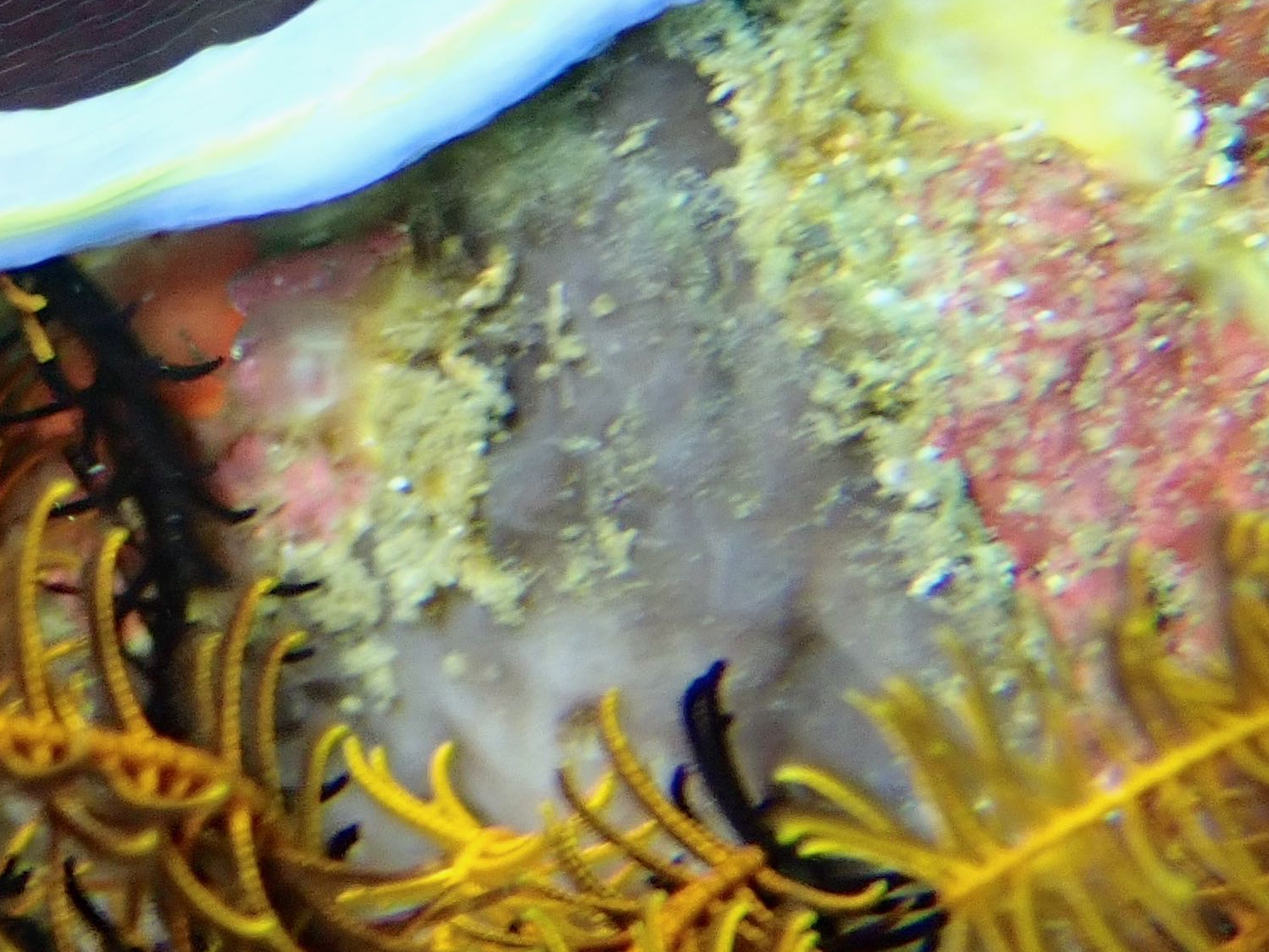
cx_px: -348
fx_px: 4472
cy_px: -21
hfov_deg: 15.4
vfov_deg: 12.0
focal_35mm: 122
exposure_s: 1/50
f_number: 9
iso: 200
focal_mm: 8.41
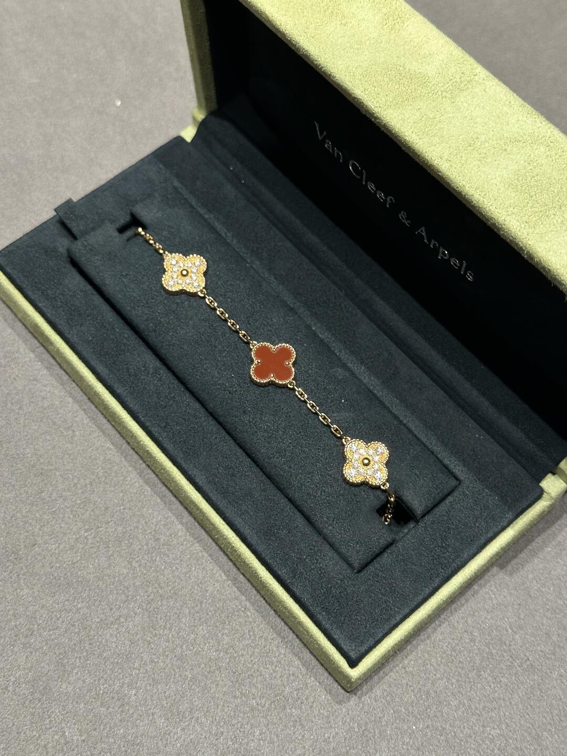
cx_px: 284
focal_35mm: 48
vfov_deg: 39.7
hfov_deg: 30.3
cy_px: 378
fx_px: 1048
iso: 80
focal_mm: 6.86
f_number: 1.78
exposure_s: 1/50
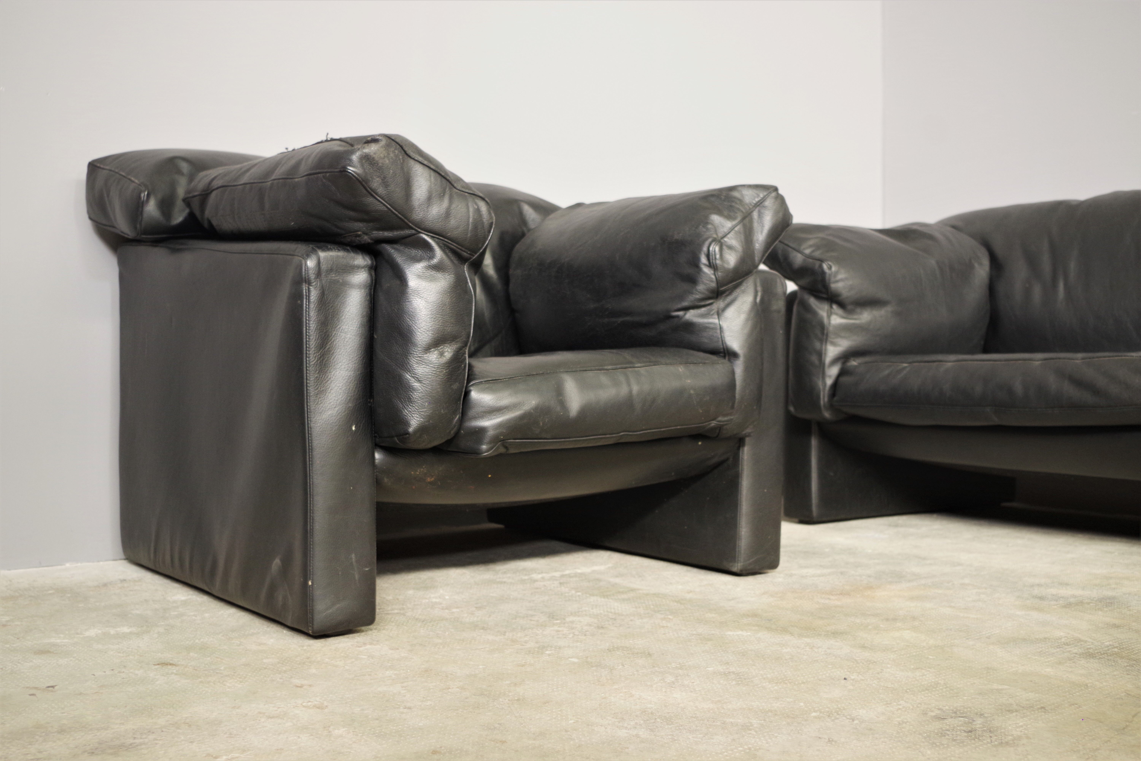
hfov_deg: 49.6
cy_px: 380
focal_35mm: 39
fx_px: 1236
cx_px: 570
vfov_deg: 34.2
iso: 800
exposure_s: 1/30
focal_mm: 26.25
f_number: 4
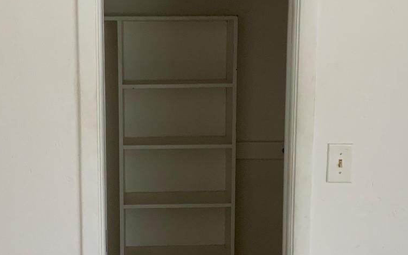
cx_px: 166
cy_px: 141
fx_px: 723
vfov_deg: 20.0
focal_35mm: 65
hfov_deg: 31.4
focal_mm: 3
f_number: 1.8
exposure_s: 1/70
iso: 64
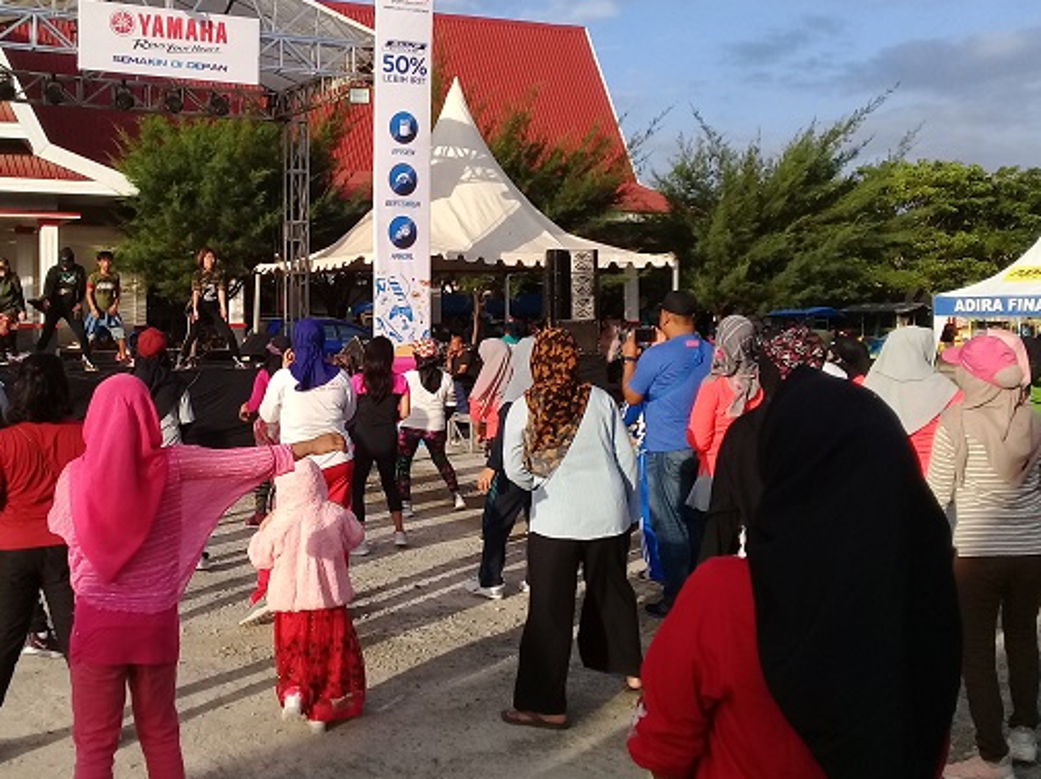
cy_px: 275
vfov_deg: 33.3
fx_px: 1292
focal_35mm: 43
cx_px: 369
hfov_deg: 43.4
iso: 50
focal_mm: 3.3
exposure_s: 1/943
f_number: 2.2
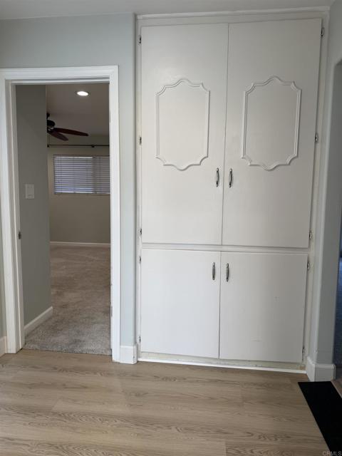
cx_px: 171
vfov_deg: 71.6
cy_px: 228
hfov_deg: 56.8
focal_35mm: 24
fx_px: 316
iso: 125
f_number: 1.78
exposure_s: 1/120
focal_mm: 6.76
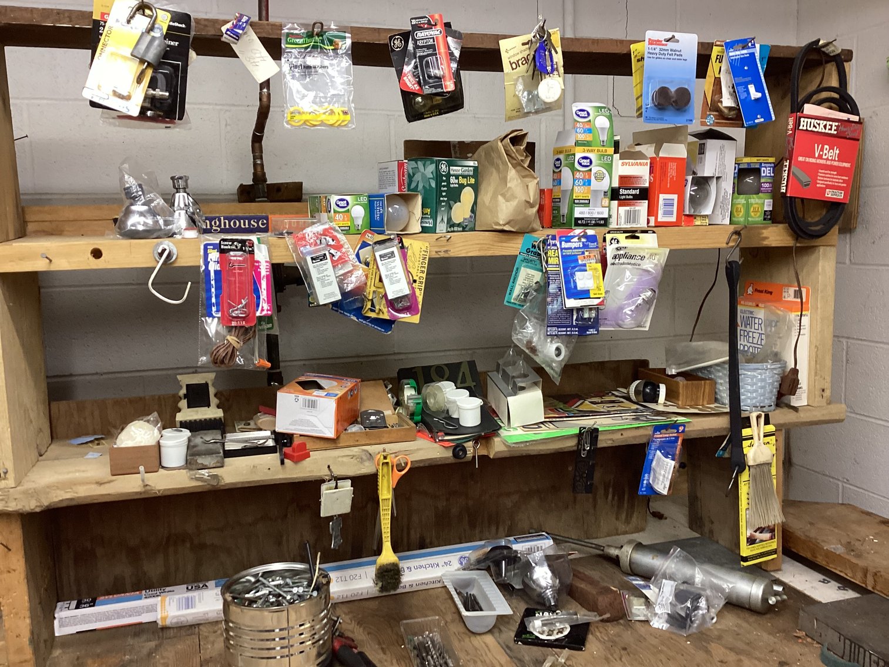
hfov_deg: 58.3
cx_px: 444
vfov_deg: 45.4
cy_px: 334
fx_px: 796
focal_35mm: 31
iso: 200
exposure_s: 1/50
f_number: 2.4
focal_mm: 3.3
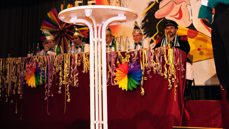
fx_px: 443
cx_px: 26
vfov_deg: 16.3
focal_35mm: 73
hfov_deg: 28.0
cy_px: 7
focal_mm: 38
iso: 1600
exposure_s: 1/160
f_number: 5
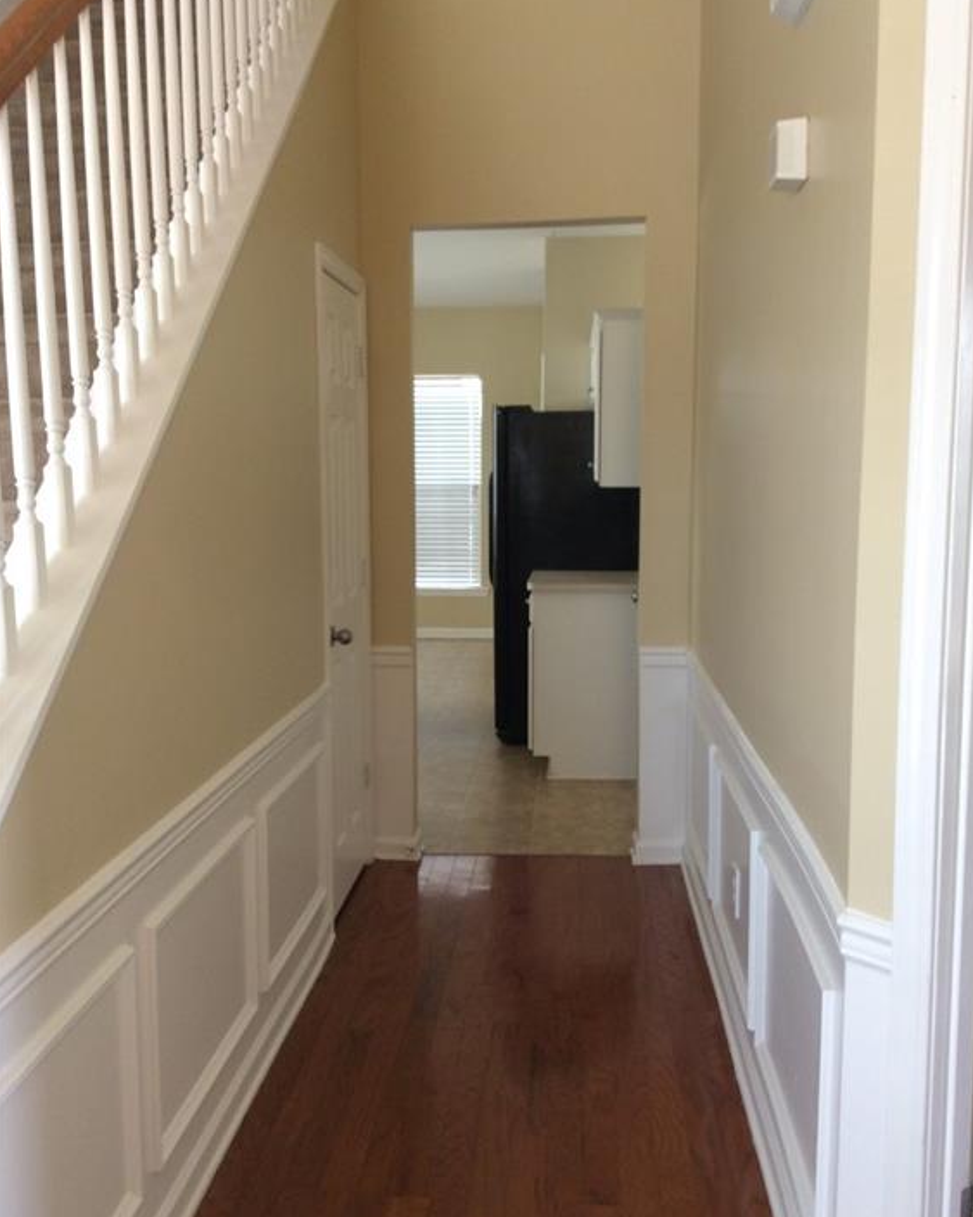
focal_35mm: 34
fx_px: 1224
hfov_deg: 43.3
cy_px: 596
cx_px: 490
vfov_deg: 52.8
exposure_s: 1/24
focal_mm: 3.3
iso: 40
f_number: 2.4
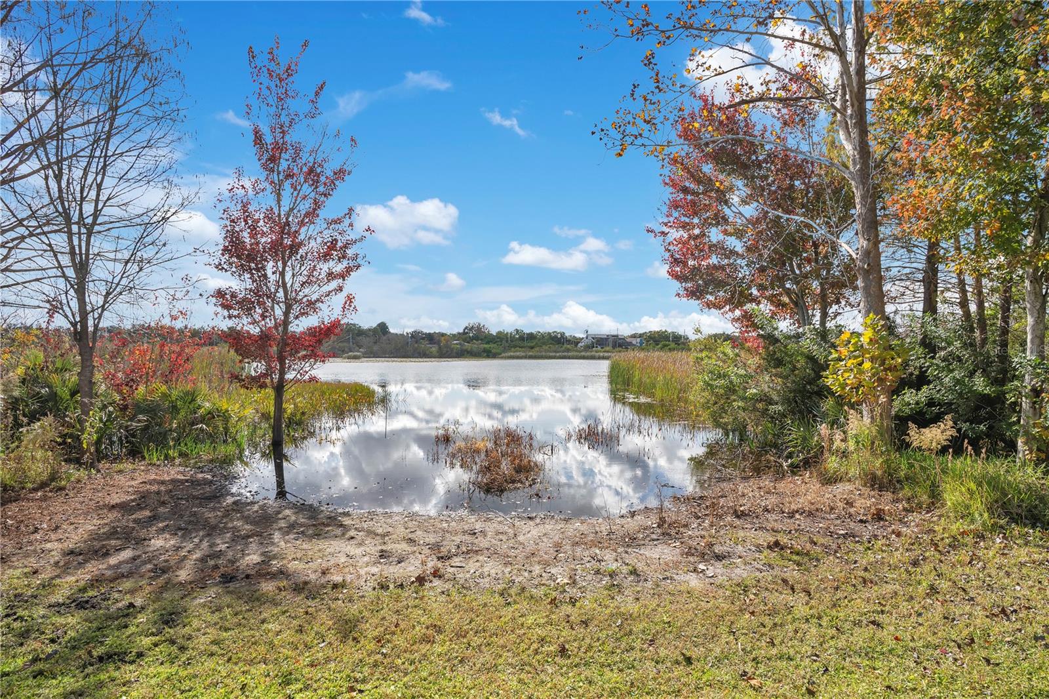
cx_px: 524
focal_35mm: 16
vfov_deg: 73.7
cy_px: 350
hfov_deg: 96.7
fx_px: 466
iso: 100
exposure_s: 1/250
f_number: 8
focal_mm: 16
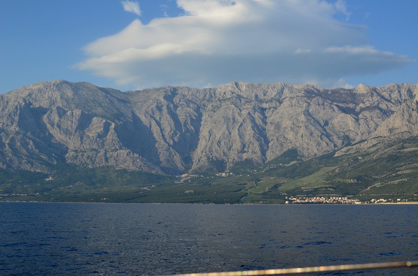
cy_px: 138
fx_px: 608
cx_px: 209
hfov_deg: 37.9
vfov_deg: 25.6
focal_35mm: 52
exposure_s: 1/2500
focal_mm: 35
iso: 800
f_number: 6.3
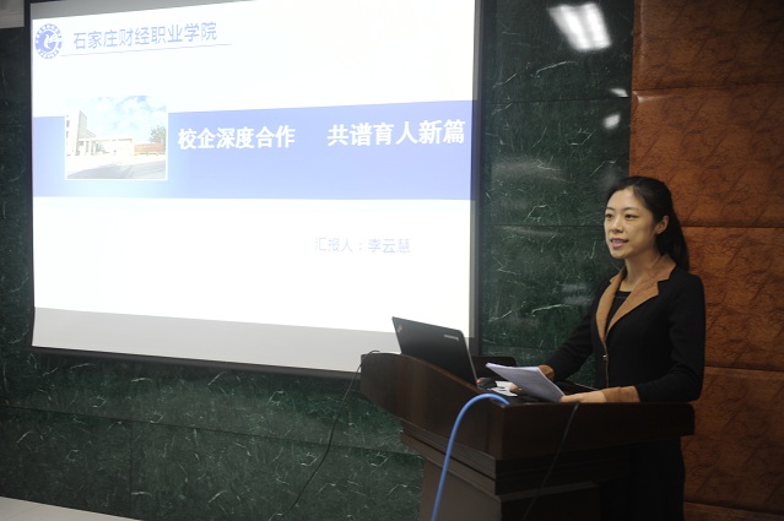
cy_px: 260
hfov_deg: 53.2
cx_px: 392
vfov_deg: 36.8
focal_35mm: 36
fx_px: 783
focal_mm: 36
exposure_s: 1/20
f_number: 2.8
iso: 320
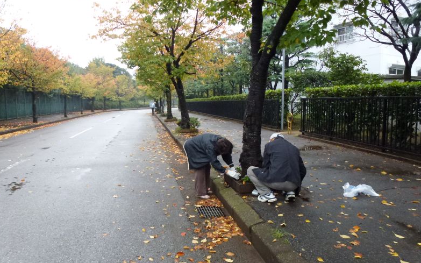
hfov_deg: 70.4
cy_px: 119
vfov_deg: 47.5
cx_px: 207
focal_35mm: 26
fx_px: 298
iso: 400
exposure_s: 1/400
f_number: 3.3
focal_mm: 4.3
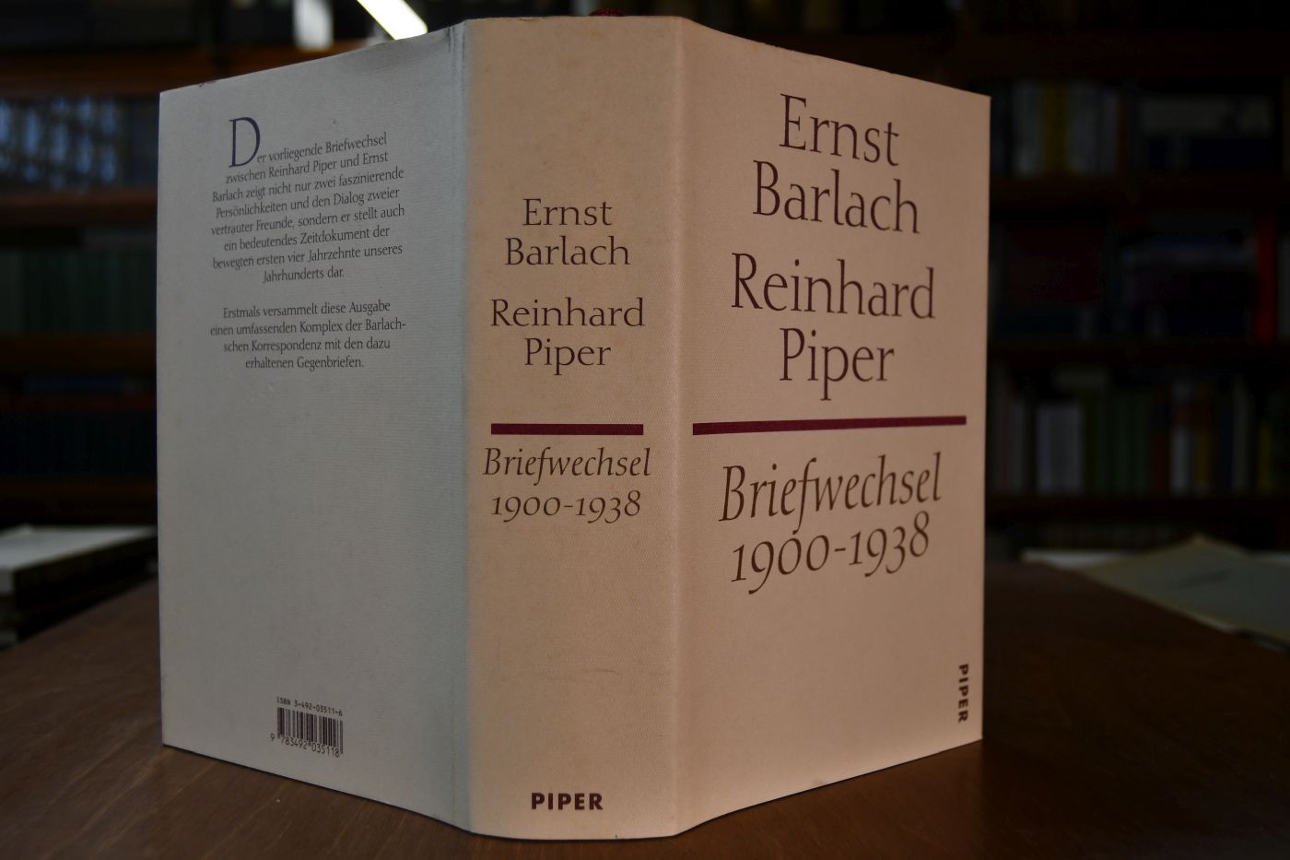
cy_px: 430
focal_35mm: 34
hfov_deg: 55.8
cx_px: 645
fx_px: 1218
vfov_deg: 38.9
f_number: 3.8
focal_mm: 23
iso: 560
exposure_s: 1/250
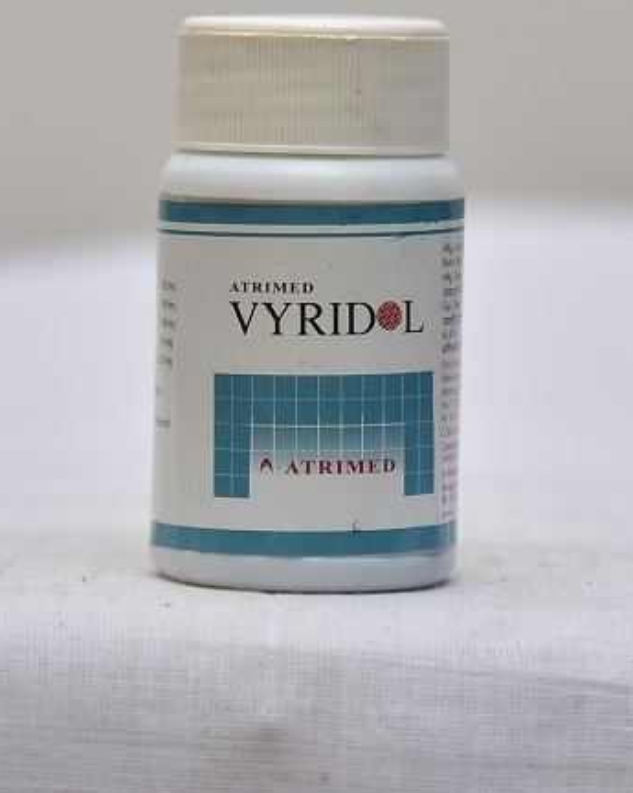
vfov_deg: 16.0
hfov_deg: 12.8
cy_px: 360
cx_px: 316
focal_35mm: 120
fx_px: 2813
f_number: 4.5
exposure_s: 1/125
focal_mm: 105
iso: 1600
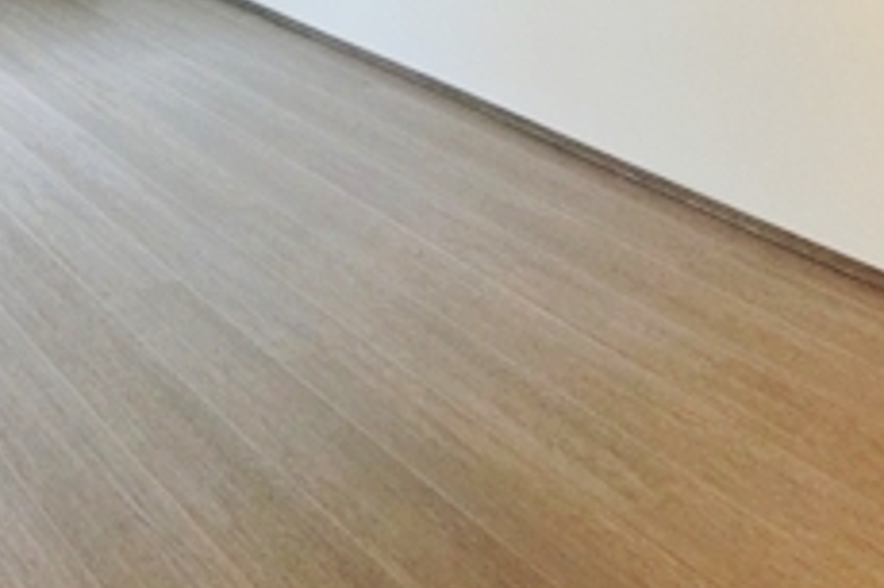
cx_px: 81
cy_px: -323
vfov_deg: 20.6
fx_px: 1350
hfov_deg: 34.2
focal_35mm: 55
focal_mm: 4.06
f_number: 2.7
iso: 400
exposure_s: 1/100
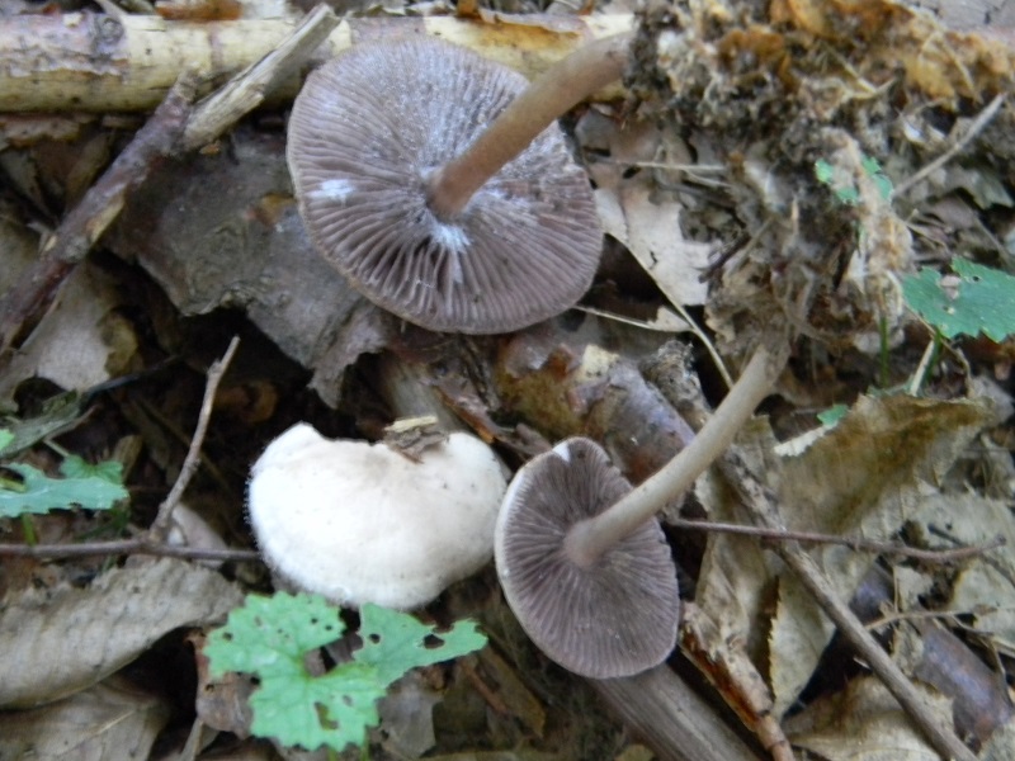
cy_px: 380
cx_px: 508
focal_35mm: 83
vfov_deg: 17.8
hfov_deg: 23.6
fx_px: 2434
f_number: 4.5
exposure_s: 1/2.3
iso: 400
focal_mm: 15.1
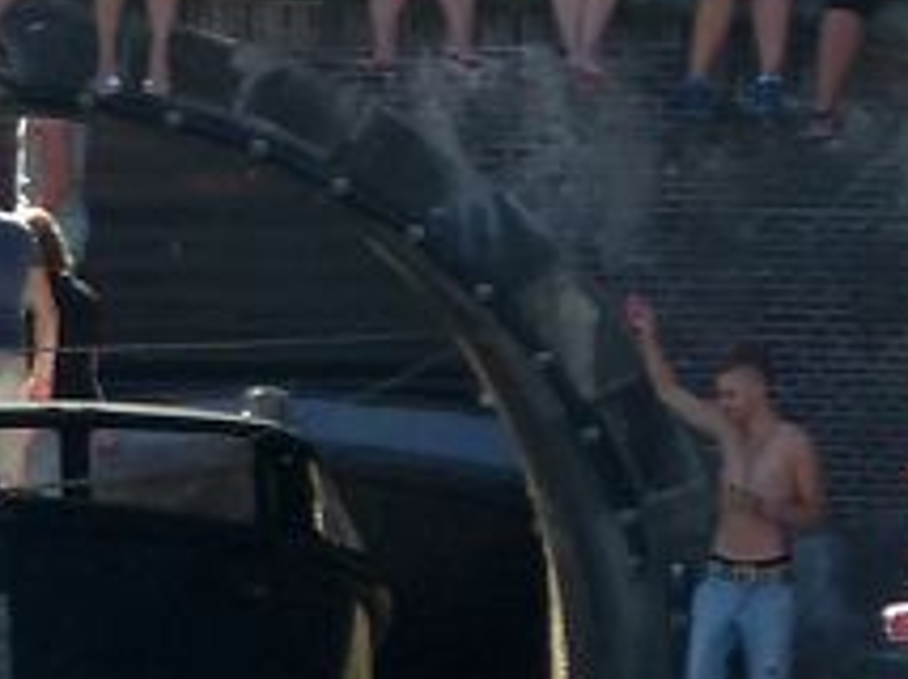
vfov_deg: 1.6
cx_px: -832
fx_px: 24629
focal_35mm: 940
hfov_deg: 2.1
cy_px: 344
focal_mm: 32.1
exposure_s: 1/160
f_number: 4.5
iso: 80
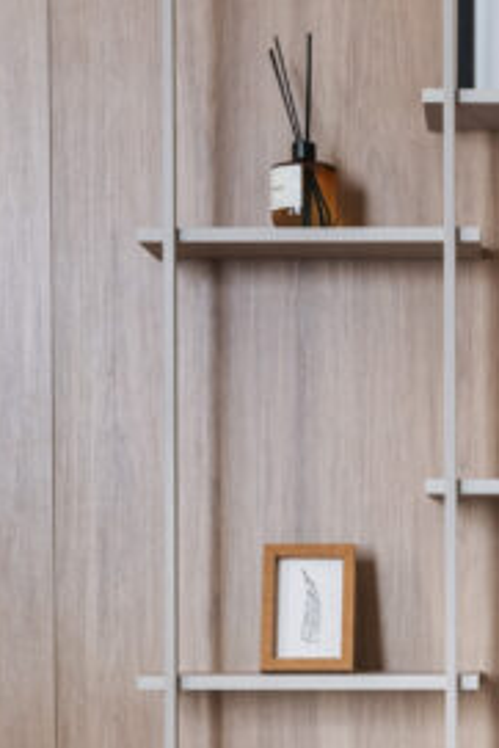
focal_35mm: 102
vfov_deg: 19.4
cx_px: 604
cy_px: 748
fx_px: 2118
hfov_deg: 13.1
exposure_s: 1/25
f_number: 10
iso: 200
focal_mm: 27
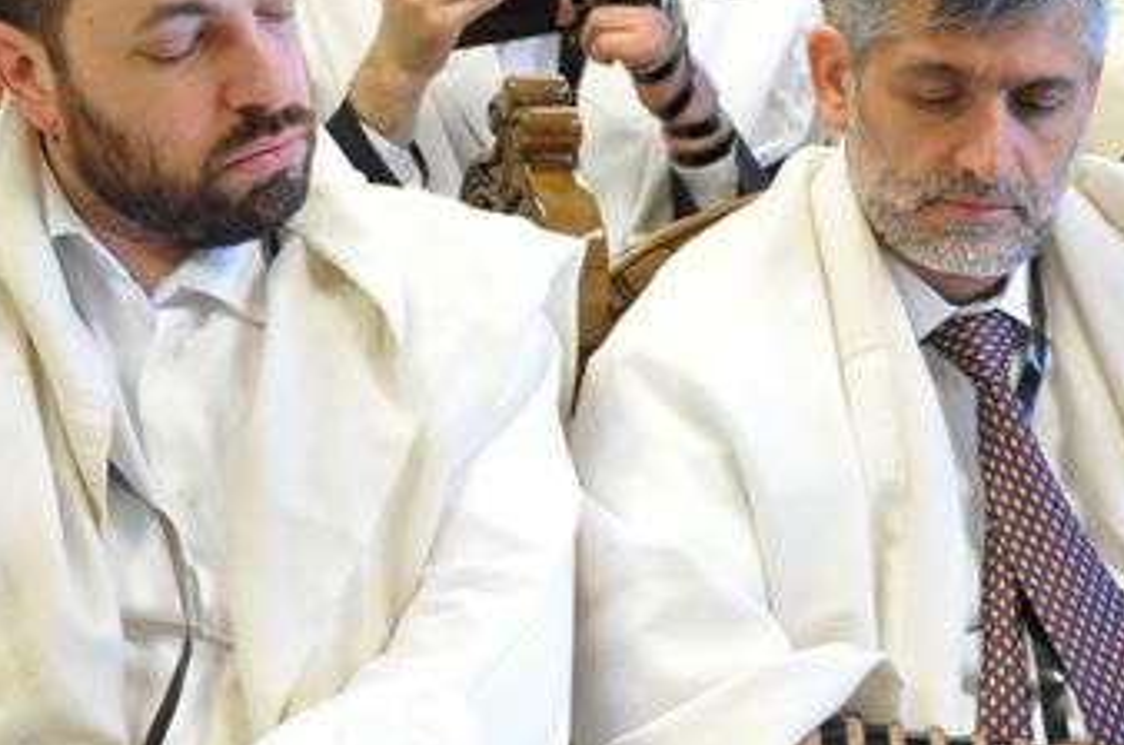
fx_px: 3366
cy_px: 421
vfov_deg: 12.6
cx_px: 678
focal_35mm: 108
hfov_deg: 18.9
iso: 1250
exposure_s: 1/50
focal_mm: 38
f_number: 4.5
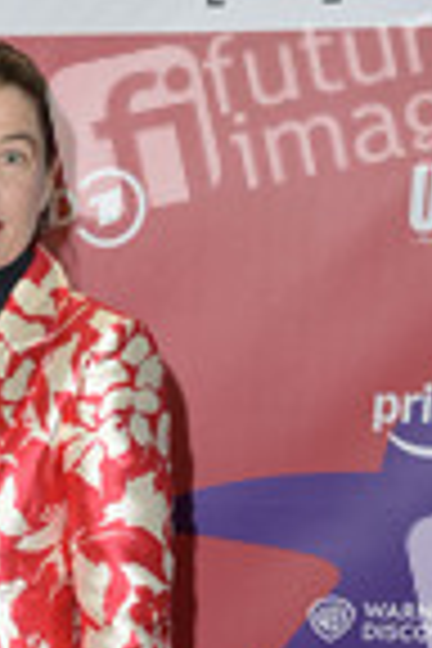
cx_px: -130
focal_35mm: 139
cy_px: 788
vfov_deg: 14.3
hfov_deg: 9.7
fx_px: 2502
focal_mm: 50
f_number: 5.6
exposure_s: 1/250
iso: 400
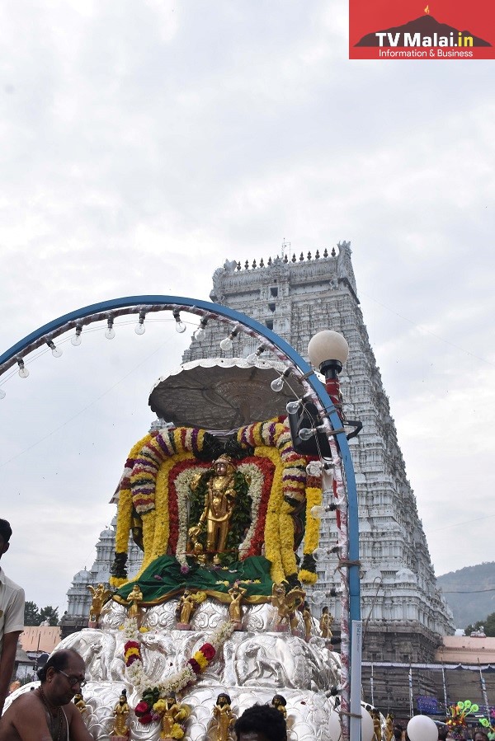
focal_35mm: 39
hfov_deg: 34.2
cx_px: 248
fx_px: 804
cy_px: 370
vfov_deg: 49.5
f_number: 9
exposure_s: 1/125
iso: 800
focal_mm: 26
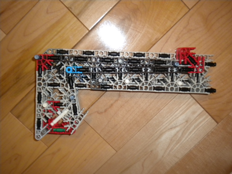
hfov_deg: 45.8
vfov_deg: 35.1
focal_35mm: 41
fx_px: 275
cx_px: 116
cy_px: 87
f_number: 3.5
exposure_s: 1/30
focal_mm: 7.4
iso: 400
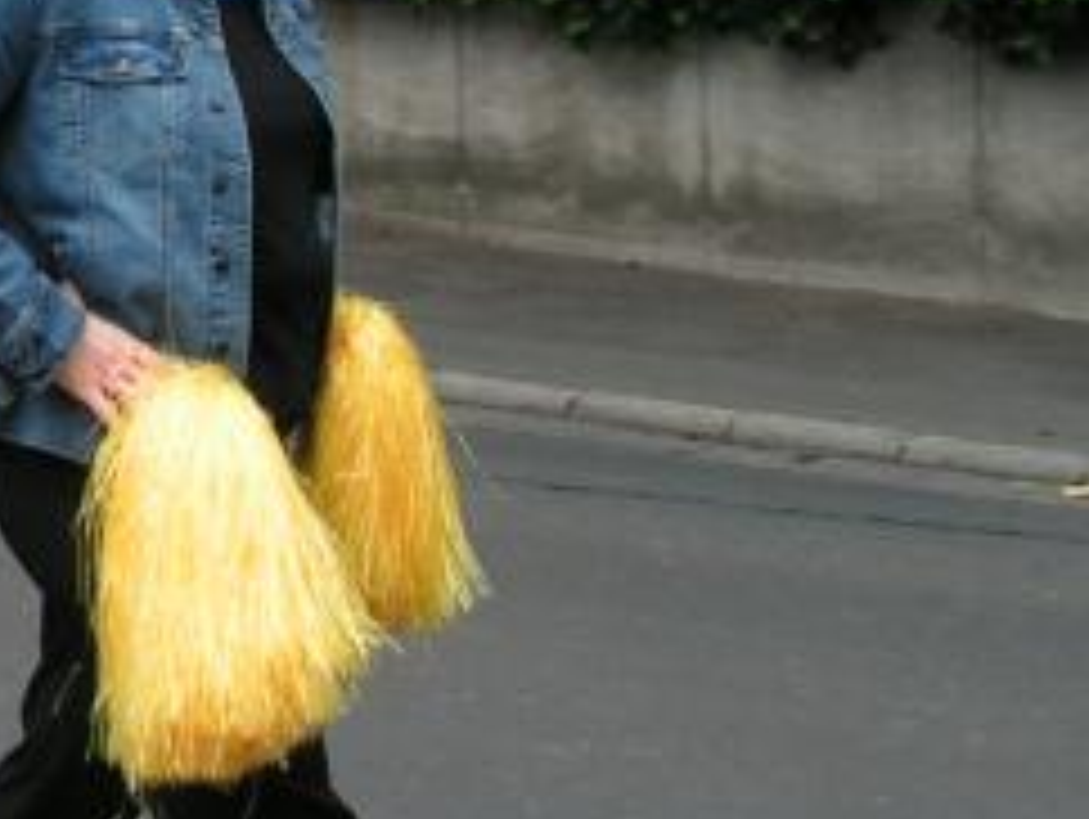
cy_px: 4
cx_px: -130
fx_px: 3244
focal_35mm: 103
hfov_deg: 18.3
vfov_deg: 14.2
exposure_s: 1/200
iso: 50
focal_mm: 6
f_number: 5.6
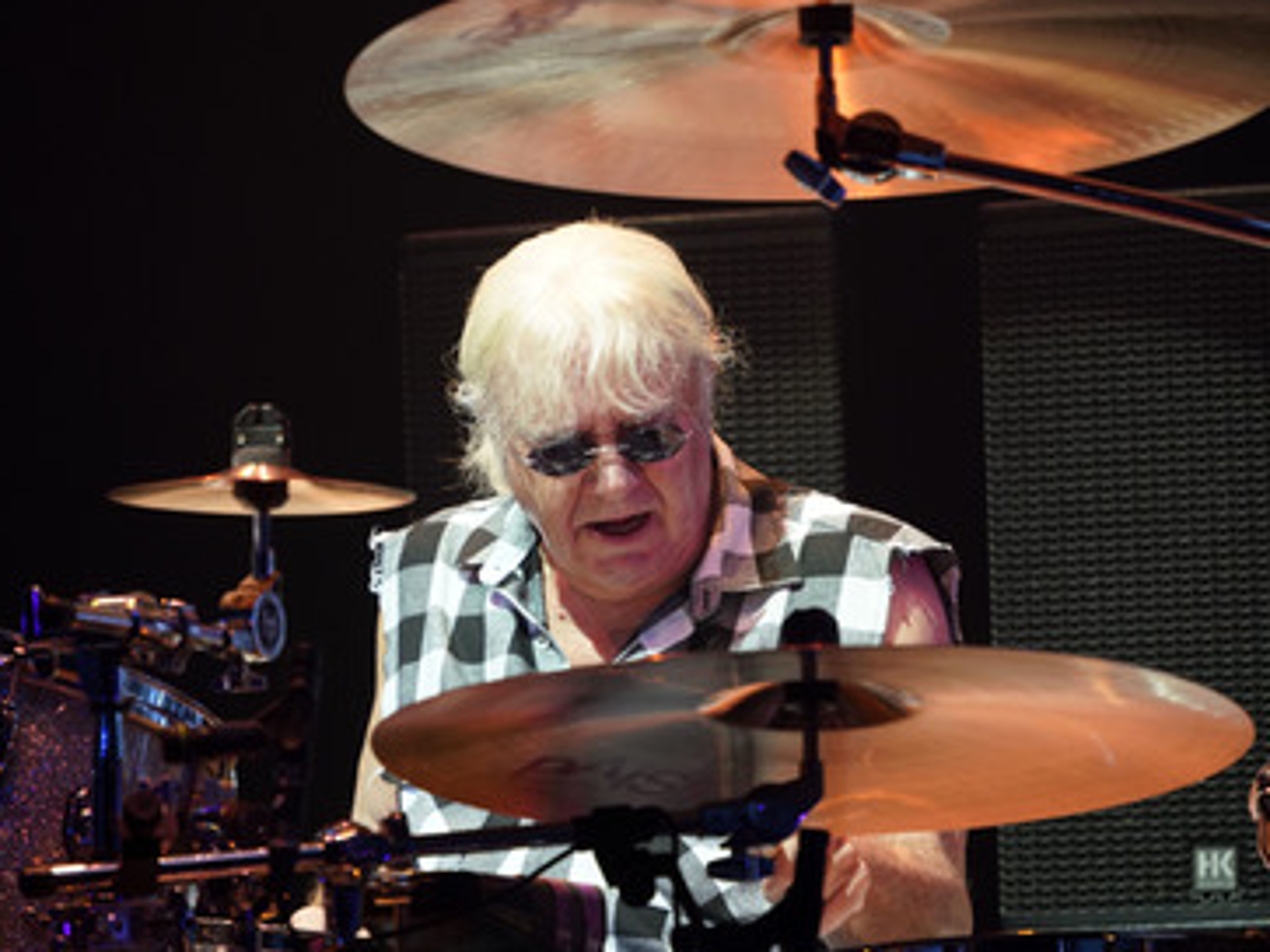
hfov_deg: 8.3
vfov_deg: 6.2
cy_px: 452
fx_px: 8766
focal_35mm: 239
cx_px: 659
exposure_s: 1/320
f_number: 5.6
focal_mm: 200
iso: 1600
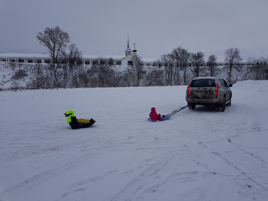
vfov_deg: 53.1
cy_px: 100
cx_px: 134
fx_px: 201
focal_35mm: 26
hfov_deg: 67.3
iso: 40
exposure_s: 1/1240
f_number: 1.7
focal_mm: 4.2
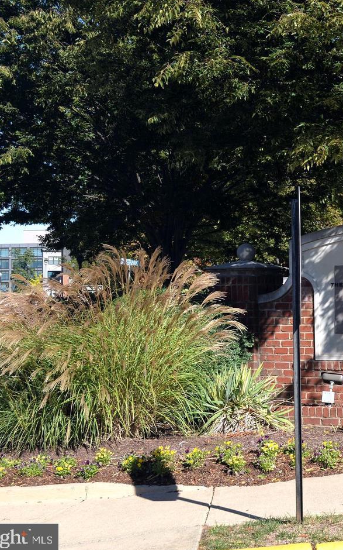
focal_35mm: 68
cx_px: 389
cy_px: 275
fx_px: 1014
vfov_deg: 30.3
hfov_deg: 18.4
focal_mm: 29
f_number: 7.1
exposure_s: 1/200
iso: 100
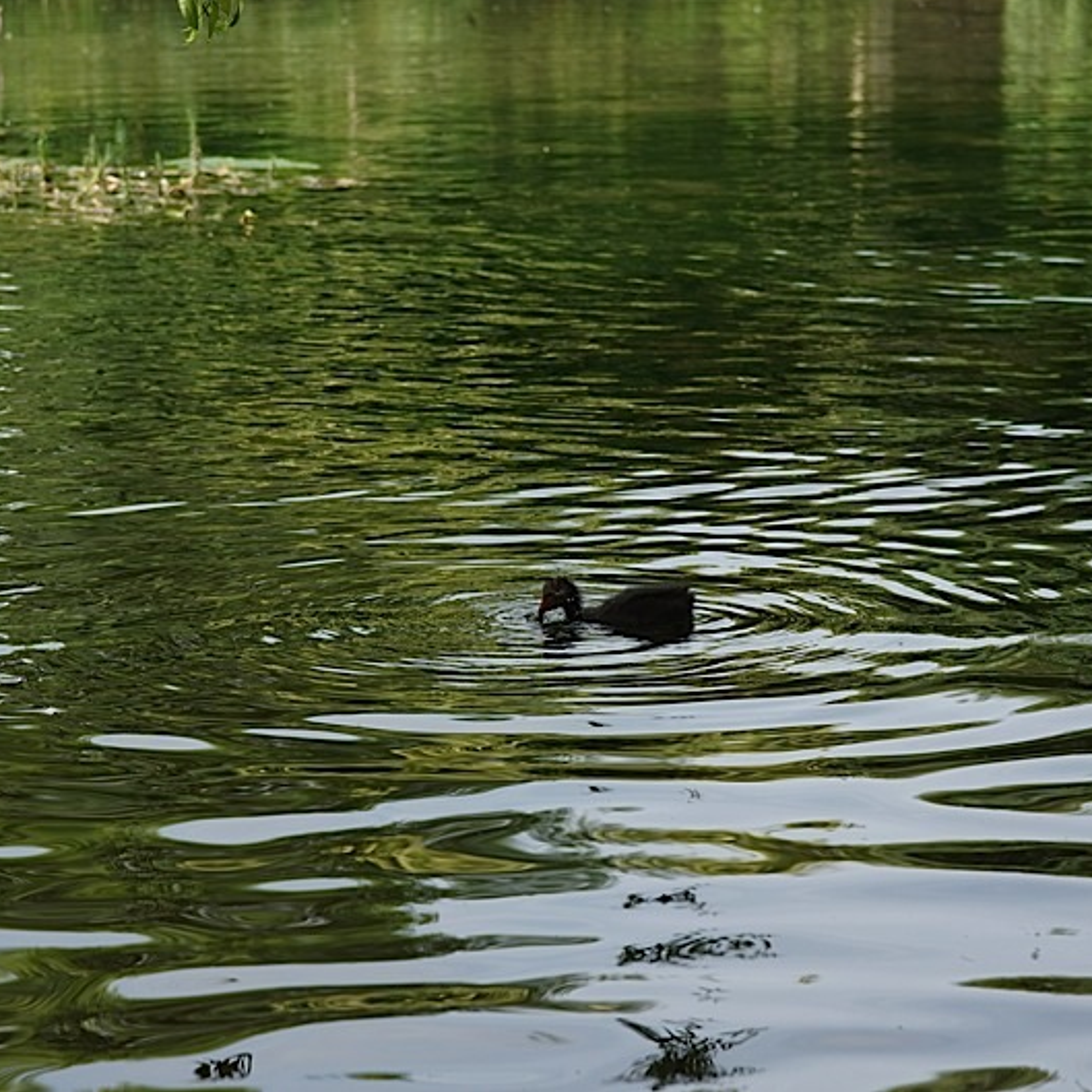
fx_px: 4818
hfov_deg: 12.9
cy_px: 544
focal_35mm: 135
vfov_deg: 12.9
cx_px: 555
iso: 100
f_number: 5.6
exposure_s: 1/250
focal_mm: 70
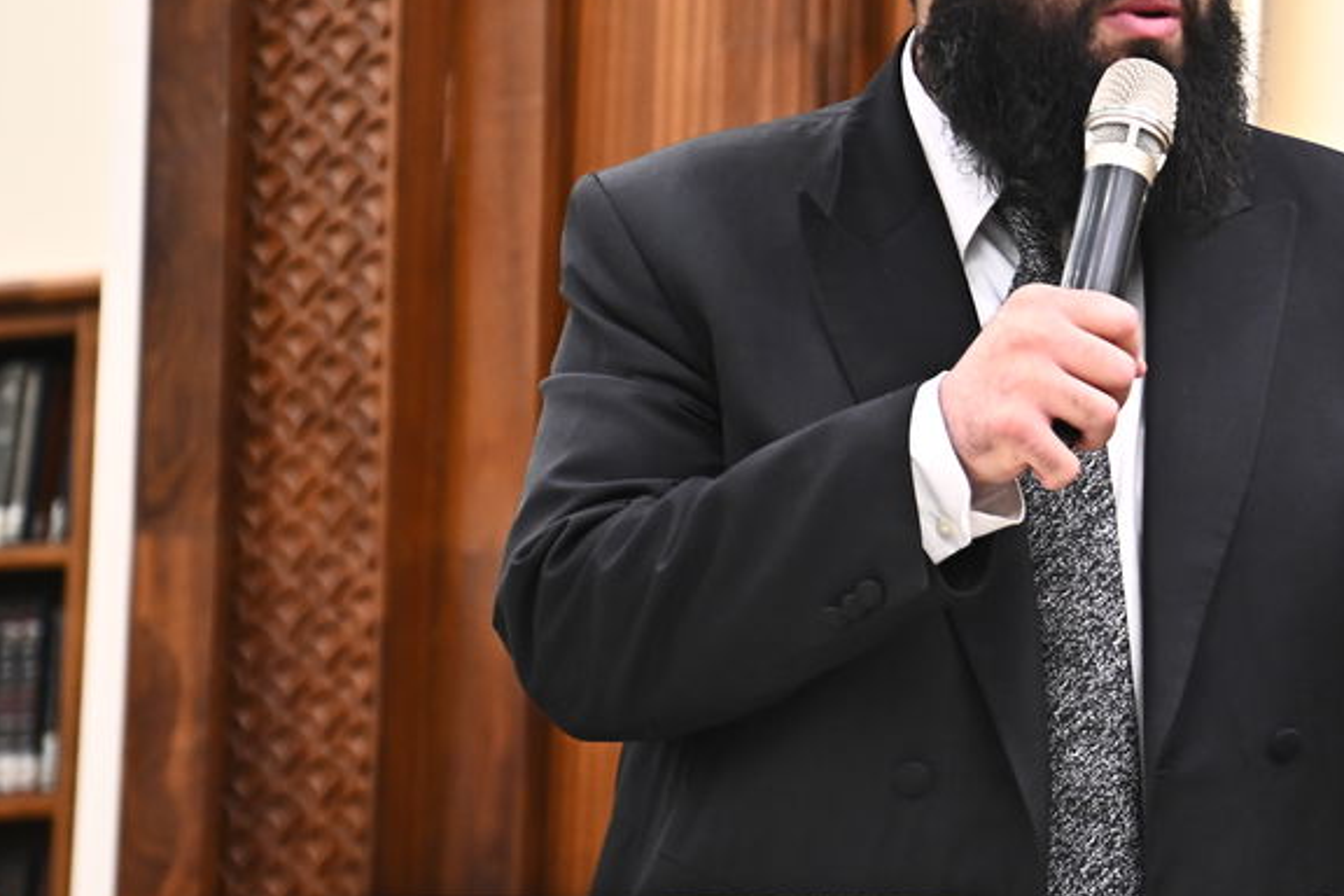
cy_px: 161
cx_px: 1510
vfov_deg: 8.1
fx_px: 6346
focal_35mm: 170
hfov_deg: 11.9
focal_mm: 70
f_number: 4
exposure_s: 1/160
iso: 2000
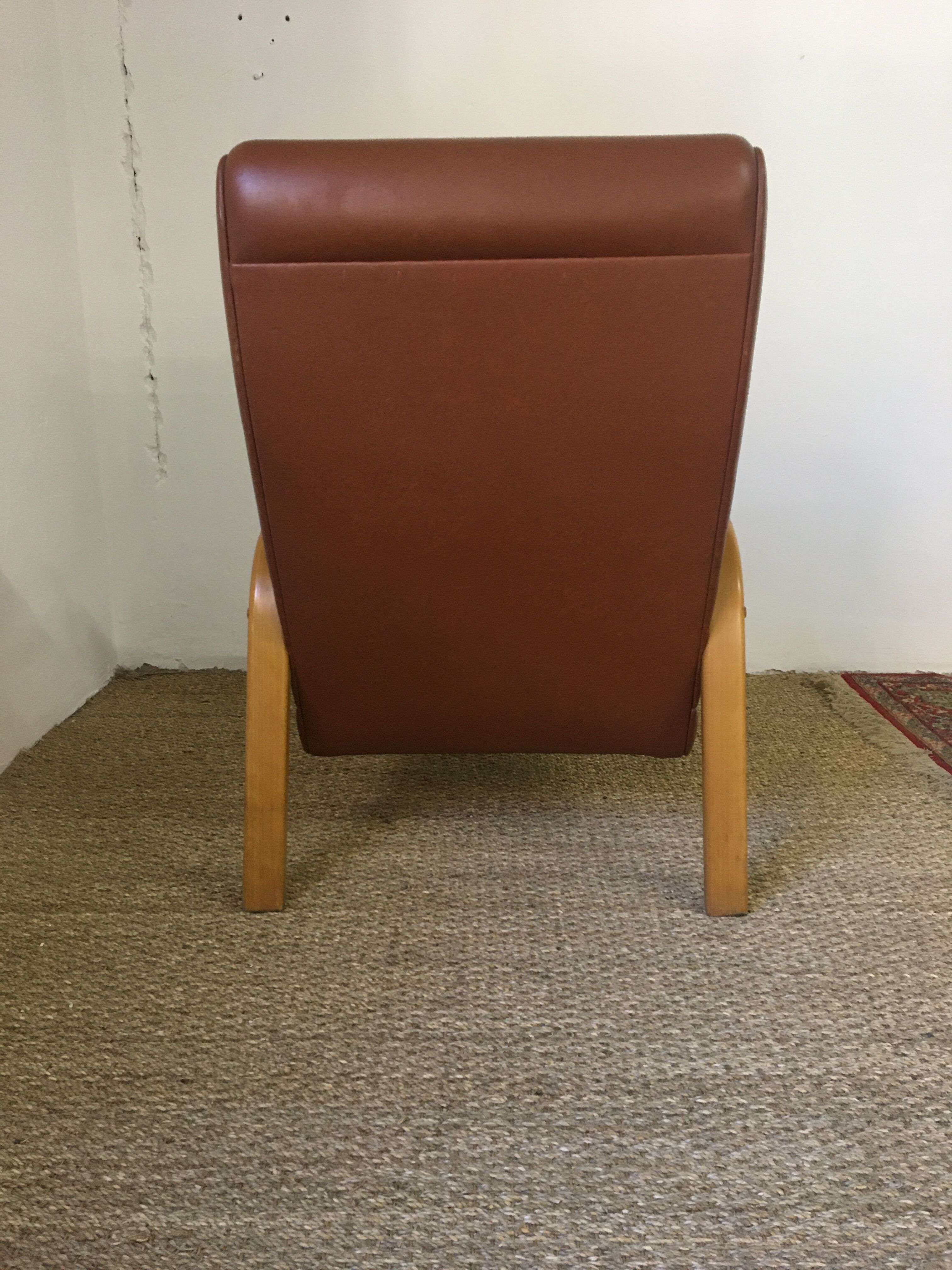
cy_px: 635
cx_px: 476
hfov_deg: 48.2
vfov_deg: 61.7
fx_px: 1063
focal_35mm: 29
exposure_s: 1/33
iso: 160
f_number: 2.2
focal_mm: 4.15
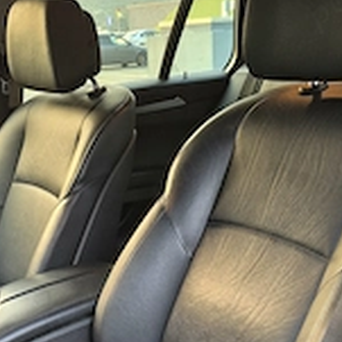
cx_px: 143
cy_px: 356
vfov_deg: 29.2
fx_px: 604
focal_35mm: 54
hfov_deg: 31.6
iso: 400
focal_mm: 5.4
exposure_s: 1/100
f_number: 1.8
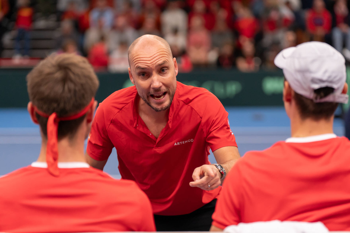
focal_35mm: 121
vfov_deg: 11.3
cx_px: 175
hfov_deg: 16.9
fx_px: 1176
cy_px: 116
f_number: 2.8
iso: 3200
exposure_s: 1/800
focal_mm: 121
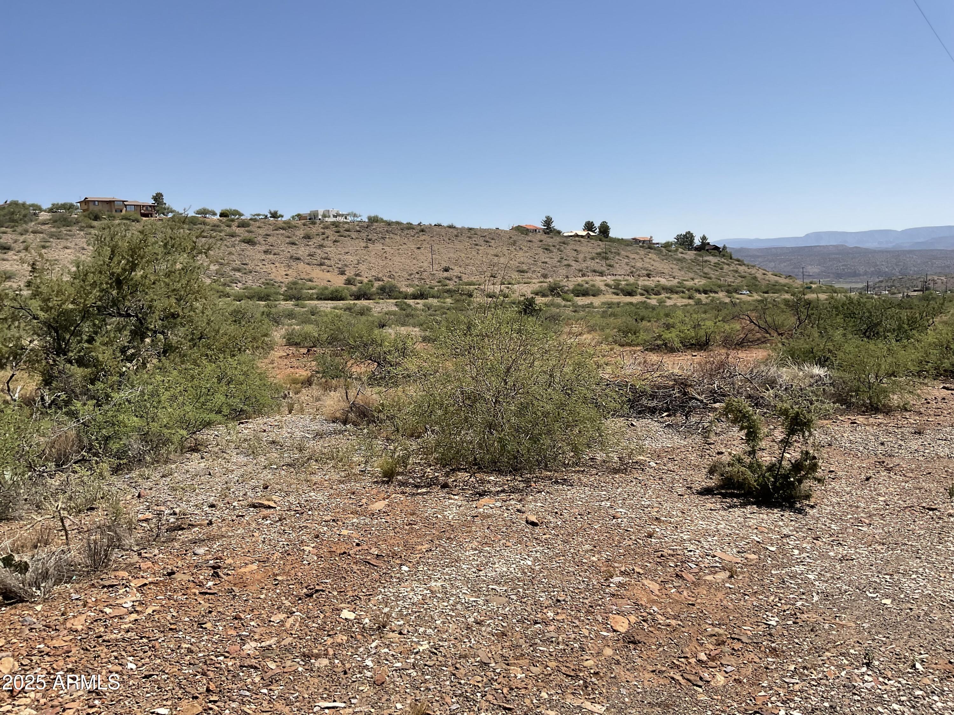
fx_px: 799
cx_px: 477
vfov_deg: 48.2
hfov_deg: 61.7
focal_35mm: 29
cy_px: 358
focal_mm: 3
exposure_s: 1/2538
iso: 16
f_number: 1.8
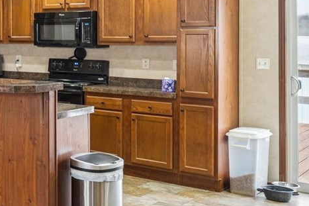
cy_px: 27
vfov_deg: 21.0
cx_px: -144
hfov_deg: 24.9
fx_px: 546
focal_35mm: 64
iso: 400
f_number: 2.8
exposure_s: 1/80
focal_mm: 14.6
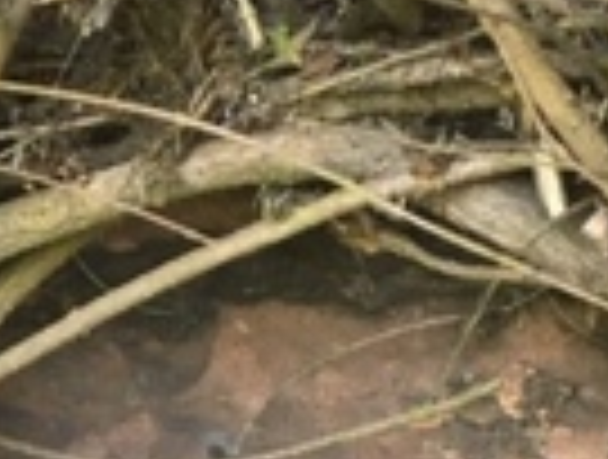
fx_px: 2413
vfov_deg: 9.9
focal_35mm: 137
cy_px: 1008
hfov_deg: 14.3
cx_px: 450
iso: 32
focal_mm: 4.15
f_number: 2.2
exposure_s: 1/33
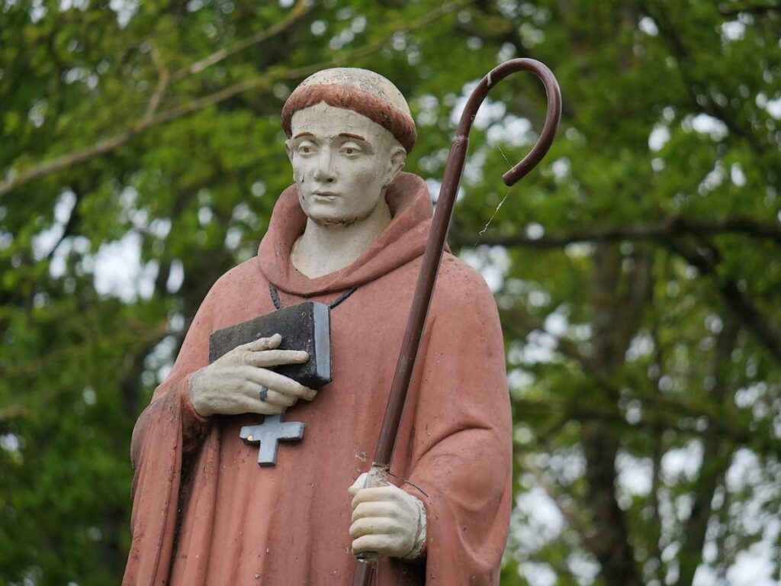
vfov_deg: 3.7
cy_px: 293
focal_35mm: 400
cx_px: 390
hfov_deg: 5.0
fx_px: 9025
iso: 400
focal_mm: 200
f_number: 5
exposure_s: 1/500
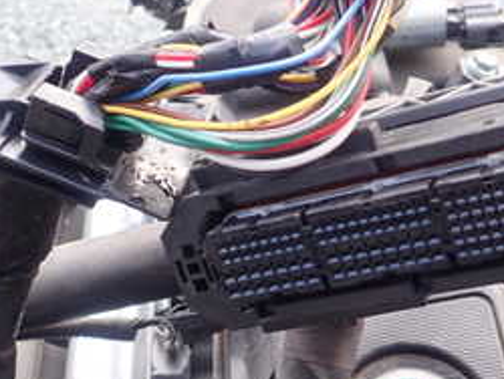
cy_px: 234
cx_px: 391
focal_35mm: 60
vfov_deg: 24.4
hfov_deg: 31.5
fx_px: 874
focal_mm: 4.5
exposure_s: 1/125
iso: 100
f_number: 2.8
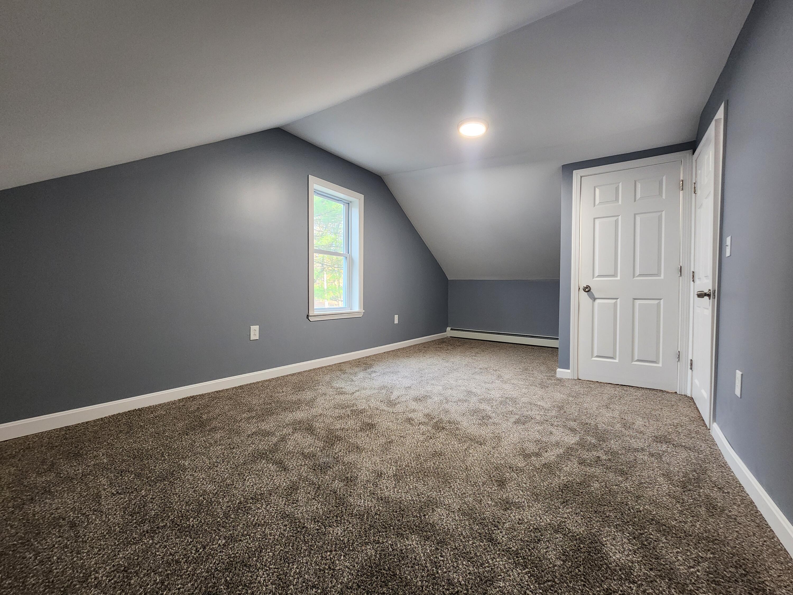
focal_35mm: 13
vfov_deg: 89.9
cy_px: 298
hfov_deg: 106.2
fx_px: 298
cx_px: 396
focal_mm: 2.2
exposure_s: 1/30
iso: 500
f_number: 2.2
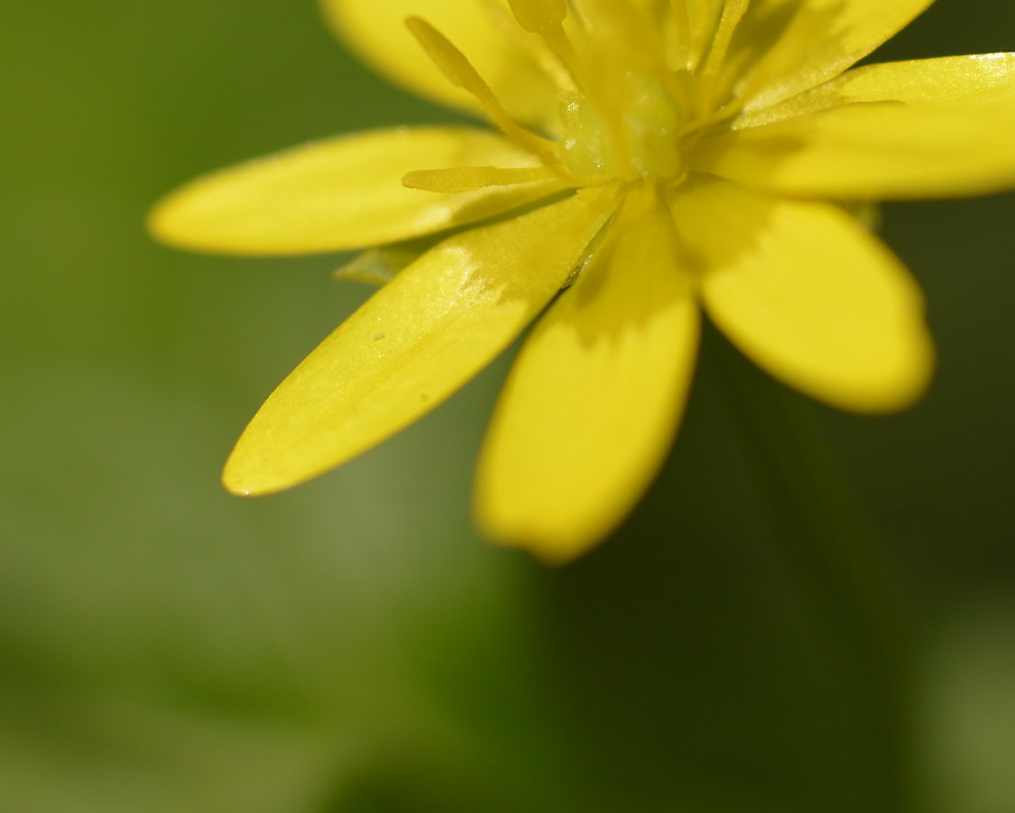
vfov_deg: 11.8
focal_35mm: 130
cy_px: 119
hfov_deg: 14.8
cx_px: 619
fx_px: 3913
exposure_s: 1/1600
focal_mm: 35
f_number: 2.8
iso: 100
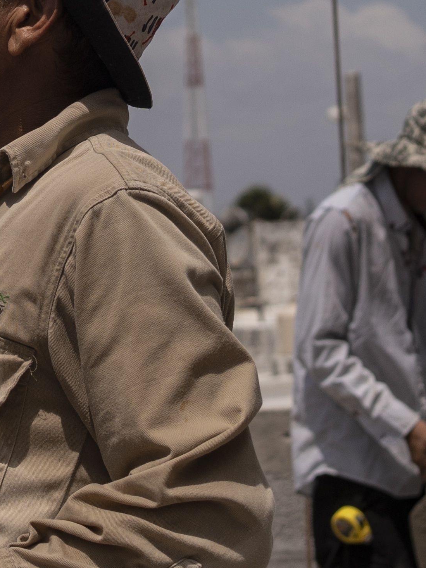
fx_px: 2641
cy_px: 285
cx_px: -91
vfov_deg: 12.3
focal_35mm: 161
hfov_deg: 9.1
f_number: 4
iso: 160
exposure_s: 1/6400
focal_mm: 35
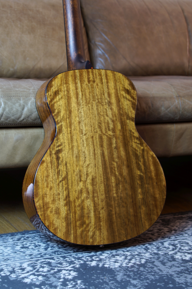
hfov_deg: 20.2
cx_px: 96
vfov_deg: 29.9
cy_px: 144
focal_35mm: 68
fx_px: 540
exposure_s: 1/5
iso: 100
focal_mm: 45
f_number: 4.5
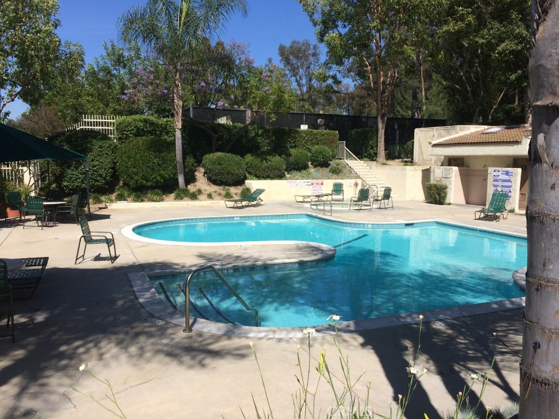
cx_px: 280
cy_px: 210
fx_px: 468
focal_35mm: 29
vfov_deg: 48.2
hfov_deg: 61.7
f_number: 2.2
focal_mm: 4.15
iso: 32
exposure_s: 1/2740
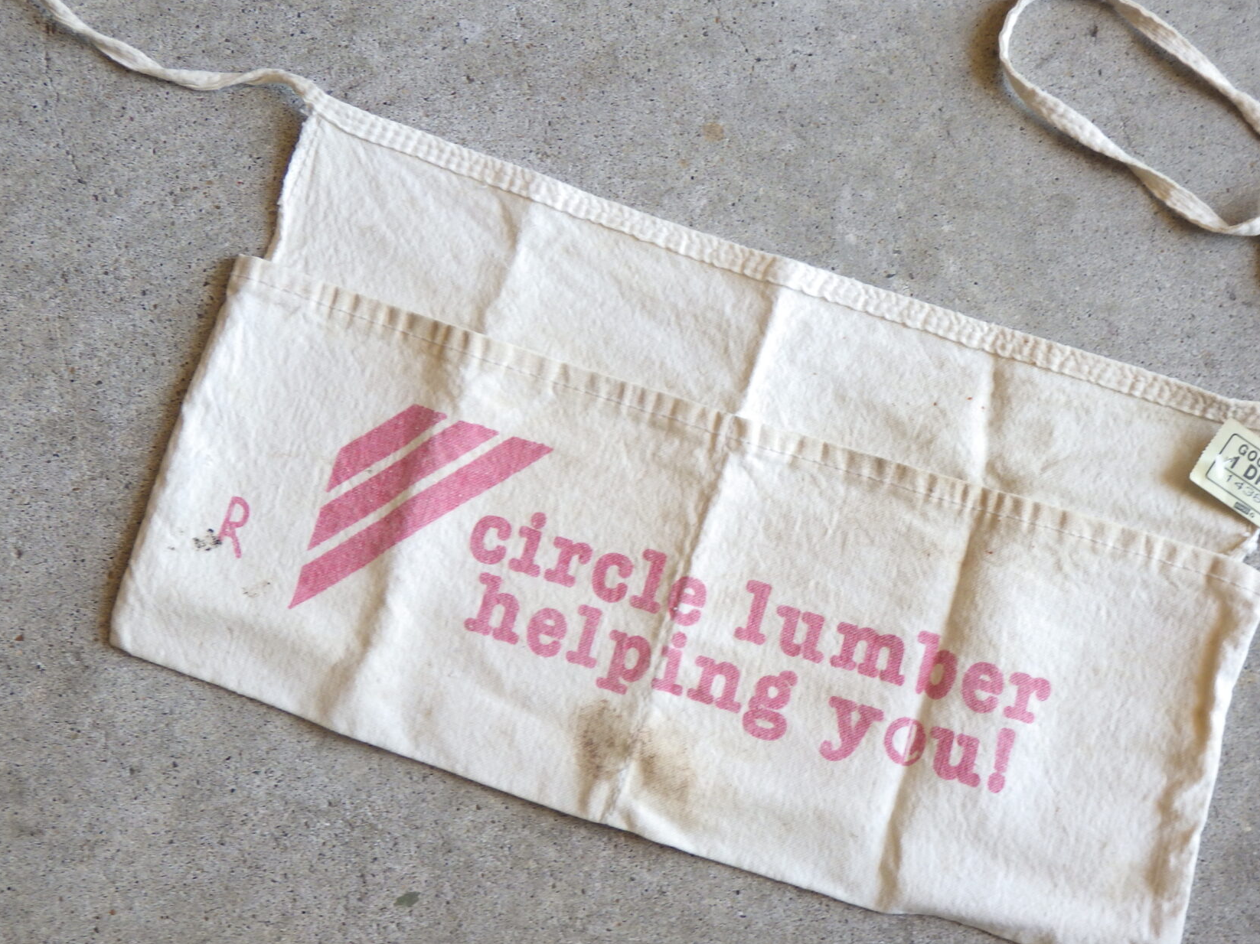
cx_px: 720
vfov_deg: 29.7
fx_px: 1783
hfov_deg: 38.8
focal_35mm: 49
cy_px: 487
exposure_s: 1/30
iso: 125
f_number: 4.2
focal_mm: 7.5
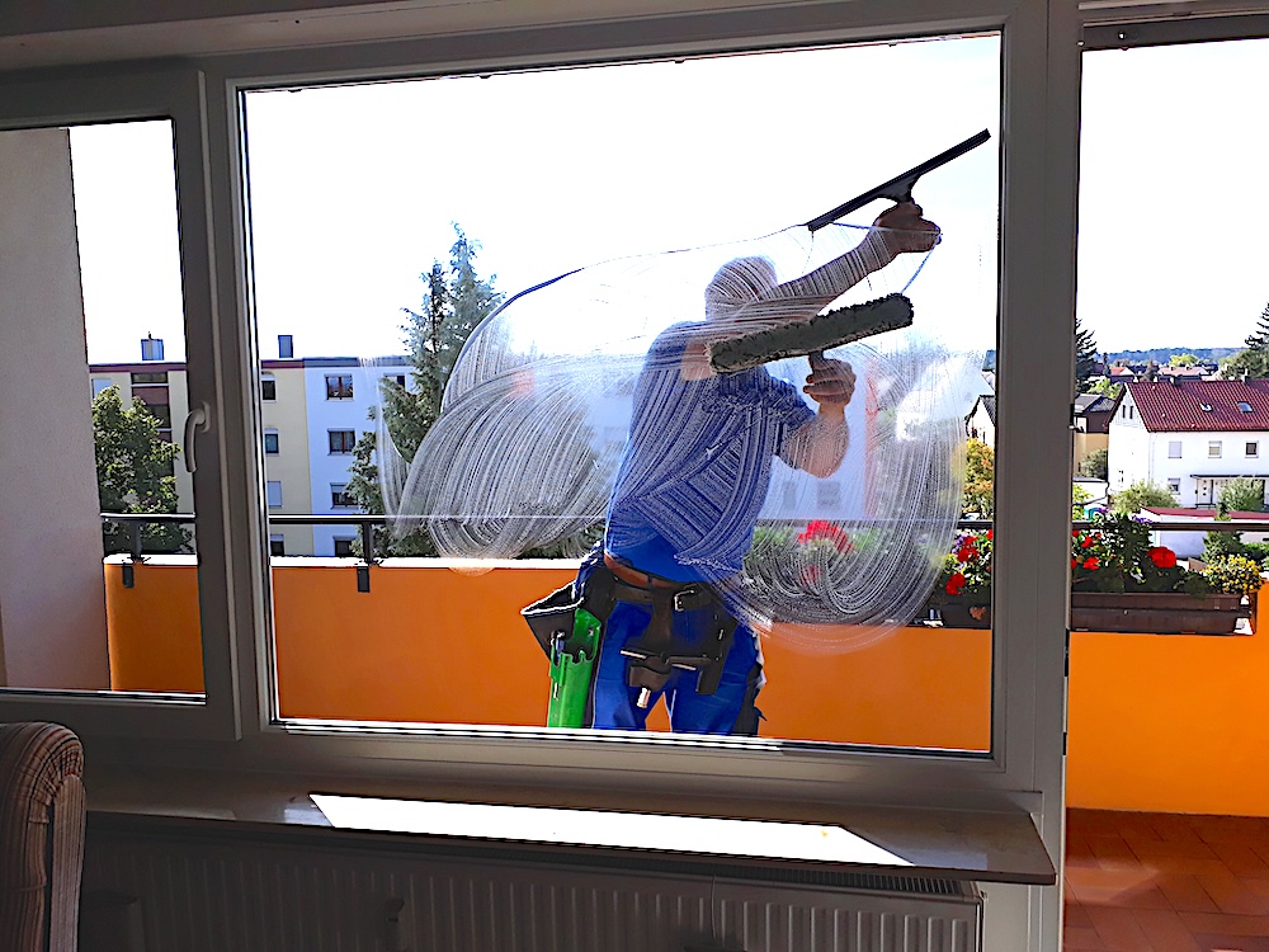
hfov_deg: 65.3
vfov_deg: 51.4
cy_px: 476
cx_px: 634
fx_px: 990
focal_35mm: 27
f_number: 1.9
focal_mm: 3.6
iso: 40
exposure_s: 1/728
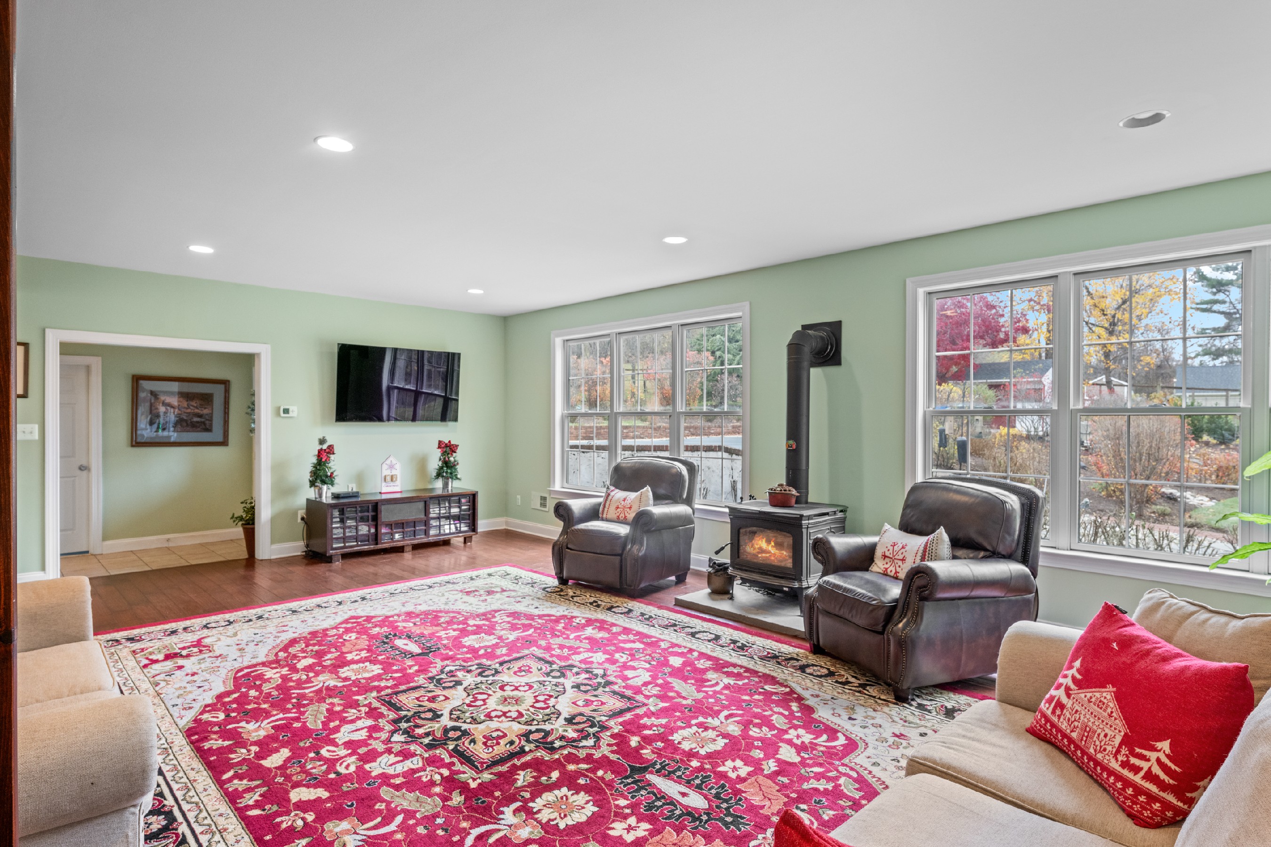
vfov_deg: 65.9
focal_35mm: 18
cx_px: 636
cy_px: 424
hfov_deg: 88.4
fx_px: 653
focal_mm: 18.5
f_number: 8
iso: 640
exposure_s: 1/10
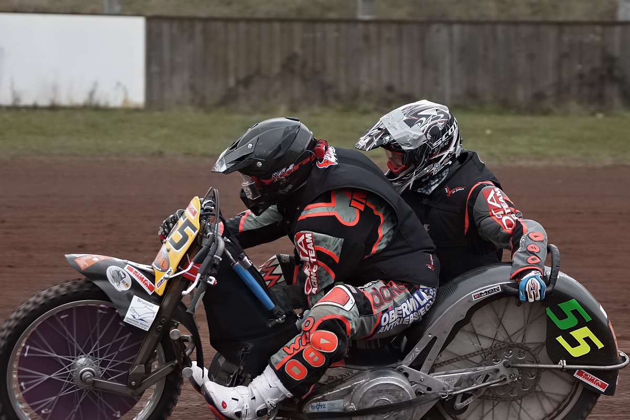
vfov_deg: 6.5
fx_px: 3675
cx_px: 315
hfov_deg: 9.8
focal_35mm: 210
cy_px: 210
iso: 400
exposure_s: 1/640
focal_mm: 140
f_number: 4.5
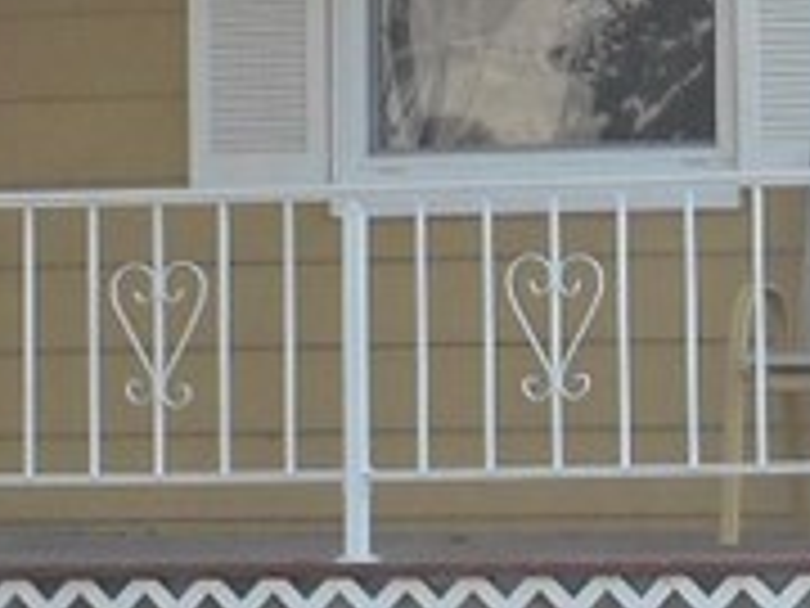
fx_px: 7043
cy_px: -387
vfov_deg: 4.9
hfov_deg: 6.6
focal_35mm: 301
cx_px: 666
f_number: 4.2
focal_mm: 9.5
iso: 80
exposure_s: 1/125
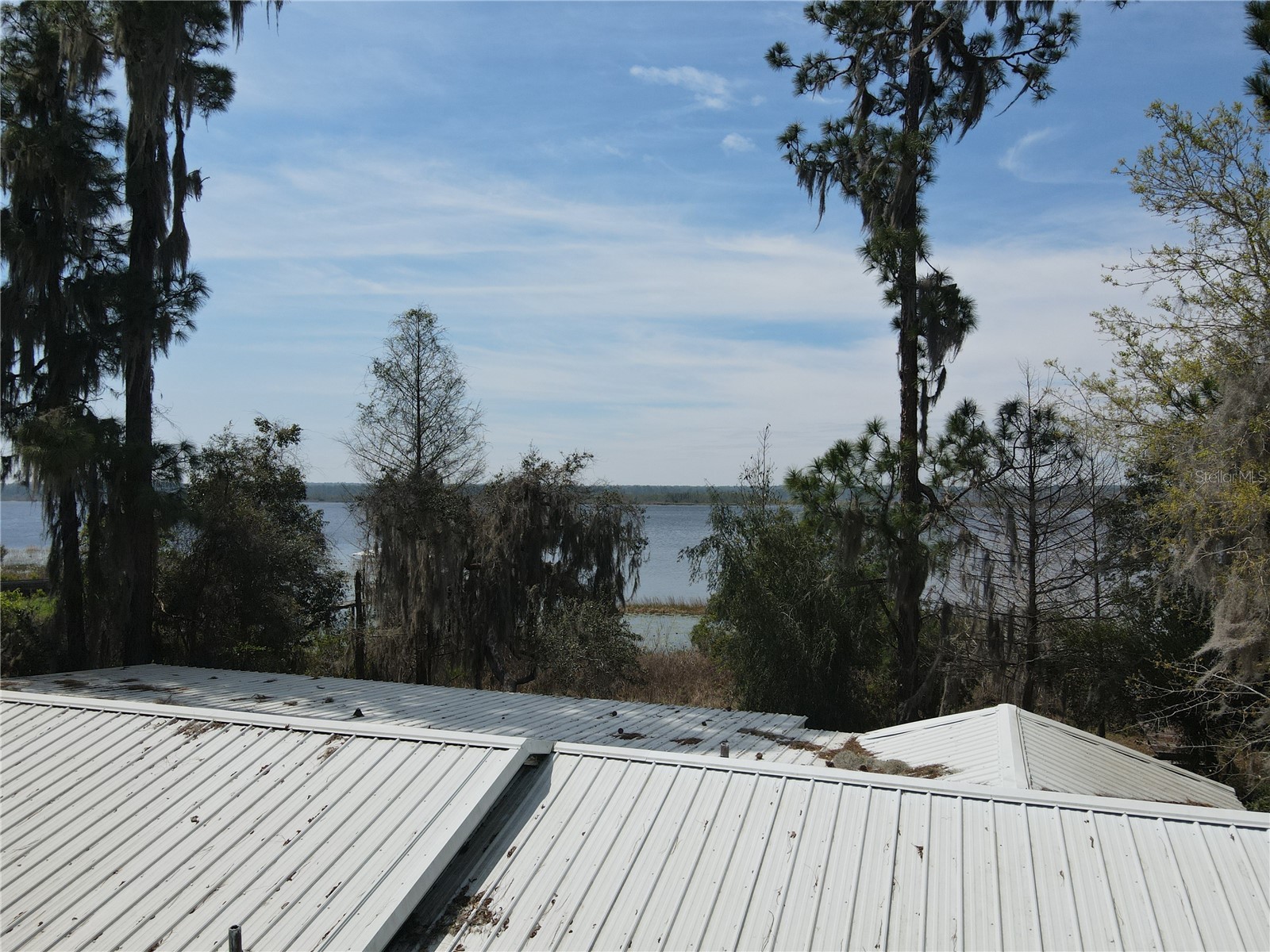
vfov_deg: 56.8
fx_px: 881
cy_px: 476
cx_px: 635
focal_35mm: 24
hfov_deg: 71.6
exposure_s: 1/1250
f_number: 2.8
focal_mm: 4.5
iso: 110
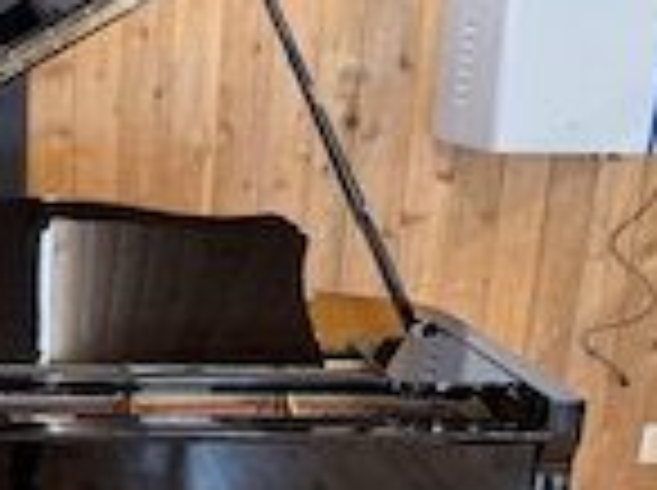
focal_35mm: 61
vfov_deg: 23.6
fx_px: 1156
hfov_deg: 29.7
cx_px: 9
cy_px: 400
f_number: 1.78
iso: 320
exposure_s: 1/60
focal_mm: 6.76
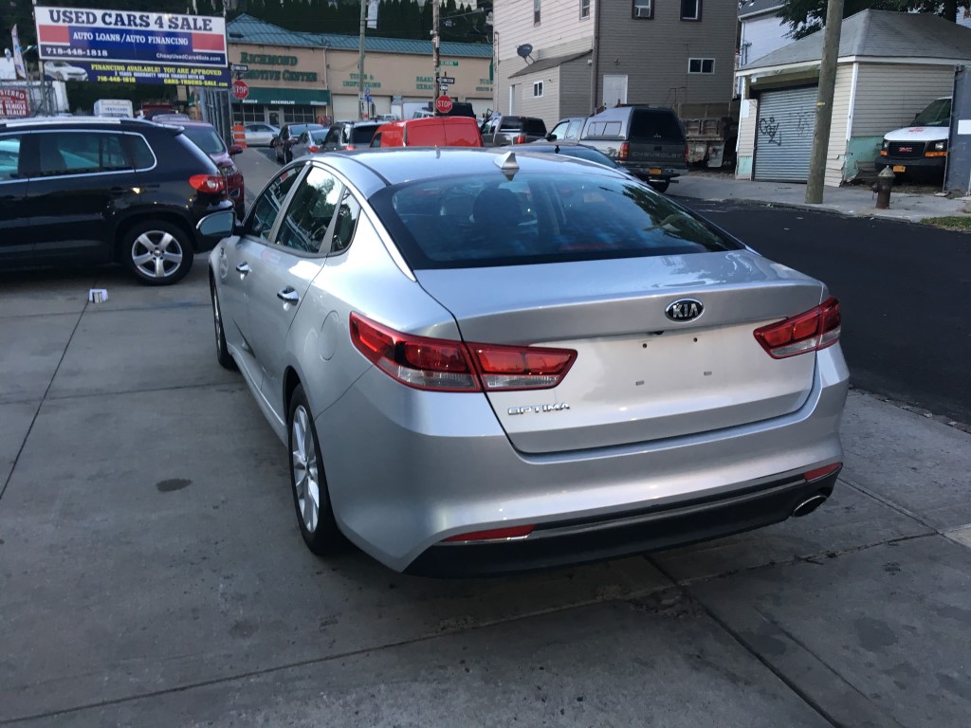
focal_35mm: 29
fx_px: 813
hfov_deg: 61.7
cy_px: 364
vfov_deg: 48.2
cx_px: 486
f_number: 2.2
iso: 50
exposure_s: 1/30
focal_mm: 4.15
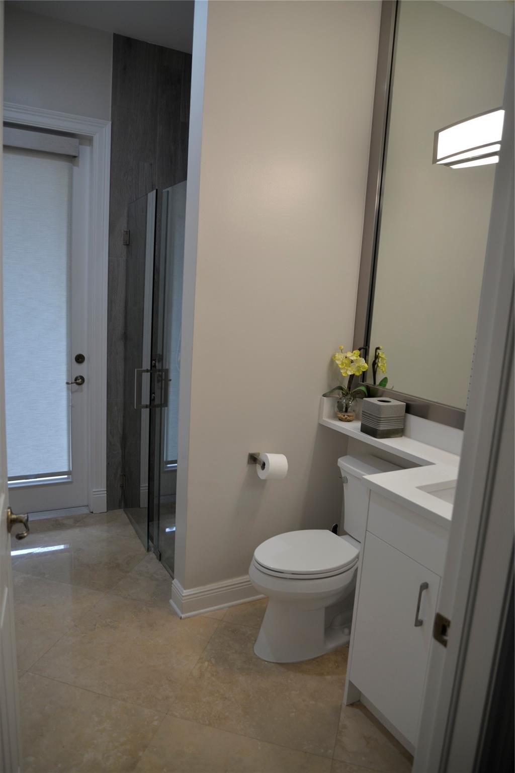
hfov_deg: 53.1
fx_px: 515
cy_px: 386
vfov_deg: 73.7
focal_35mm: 24
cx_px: 258
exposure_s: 1/60
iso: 400
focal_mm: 24
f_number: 4
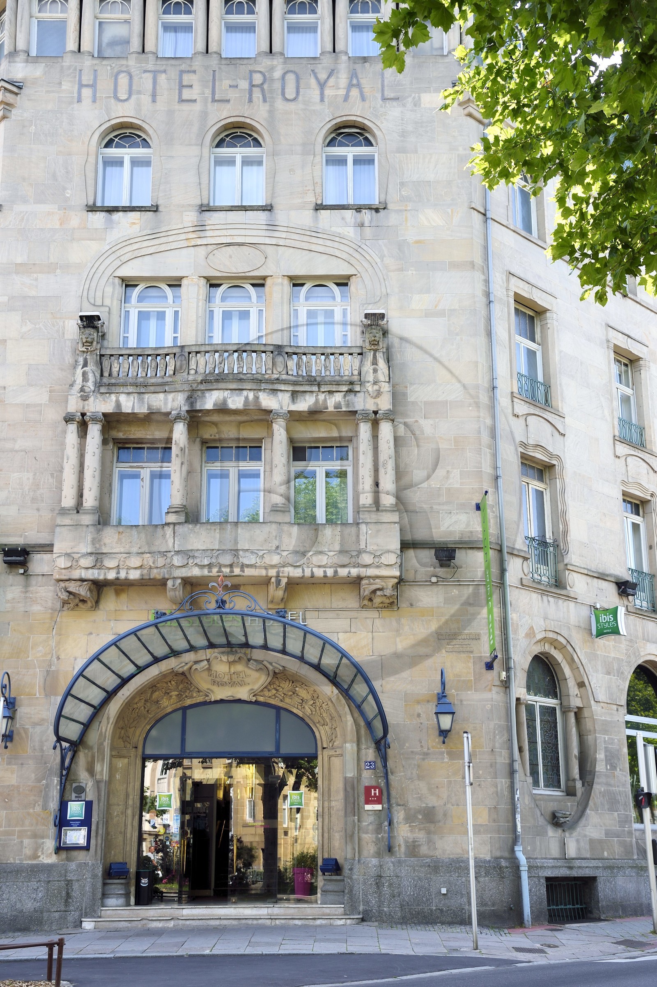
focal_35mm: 44
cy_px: 494
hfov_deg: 30.5
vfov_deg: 44.5
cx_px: 328
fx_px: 1205
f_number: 6.3
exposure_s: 1/200
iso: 200
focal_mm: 44
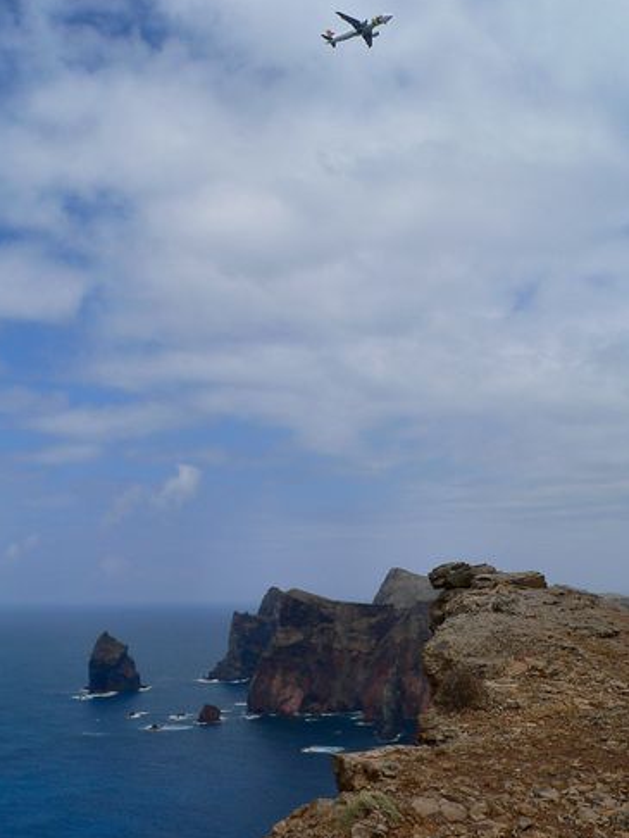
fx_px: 896
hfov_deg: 38.7
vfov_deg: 50.1
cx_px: 309
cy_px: 419
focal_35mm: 37
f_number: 5.6
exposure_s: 1/800
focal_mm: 6
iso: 80
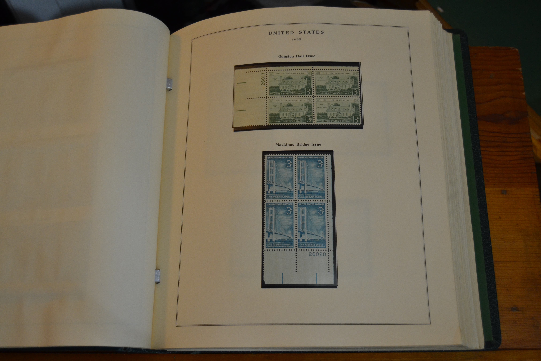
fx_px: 586
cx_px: 270
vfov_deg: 34.2
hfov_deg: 49.6
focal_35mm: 39
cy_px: 180
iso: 900
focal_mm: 26
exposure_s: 1/60
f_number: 4
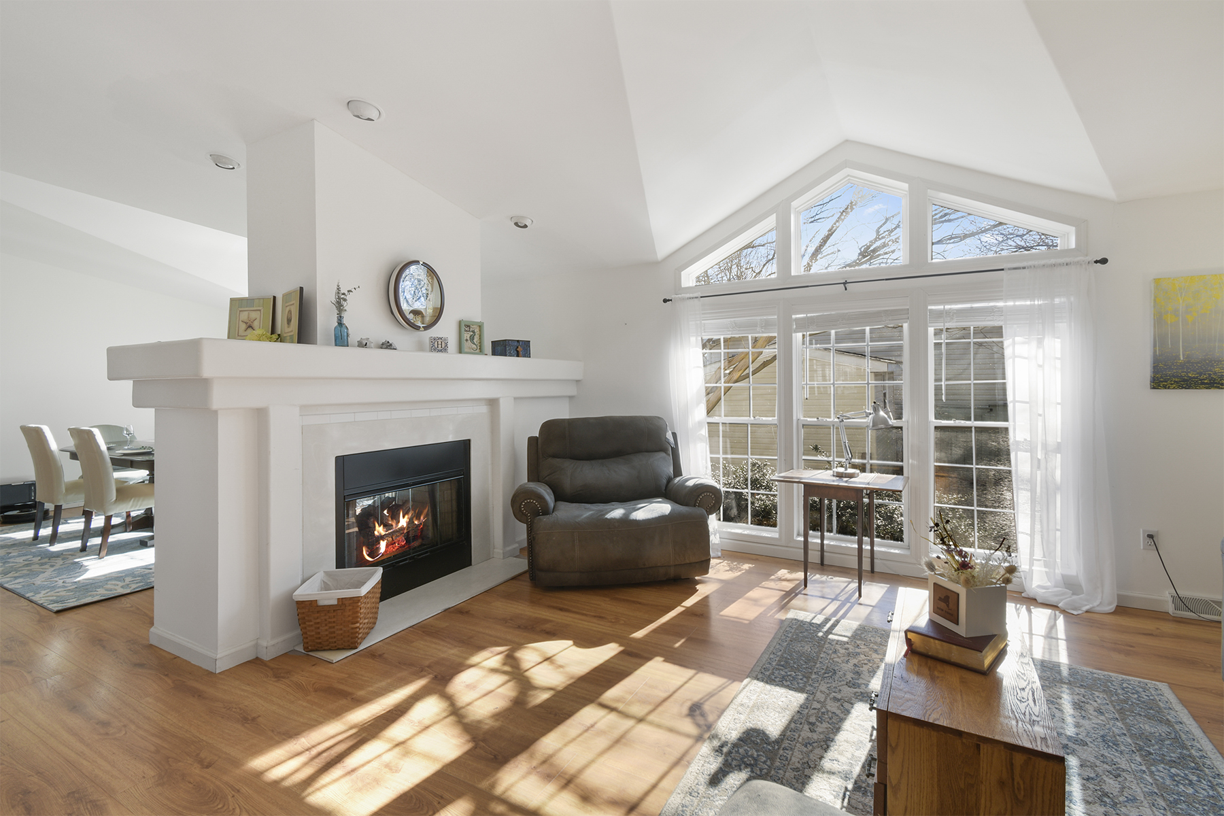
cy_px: 408
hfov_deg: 100.4
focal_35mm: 15
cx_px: 612
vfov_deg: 77.3
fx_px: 510
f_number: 9
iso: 125
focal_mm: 10
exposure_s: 1/13
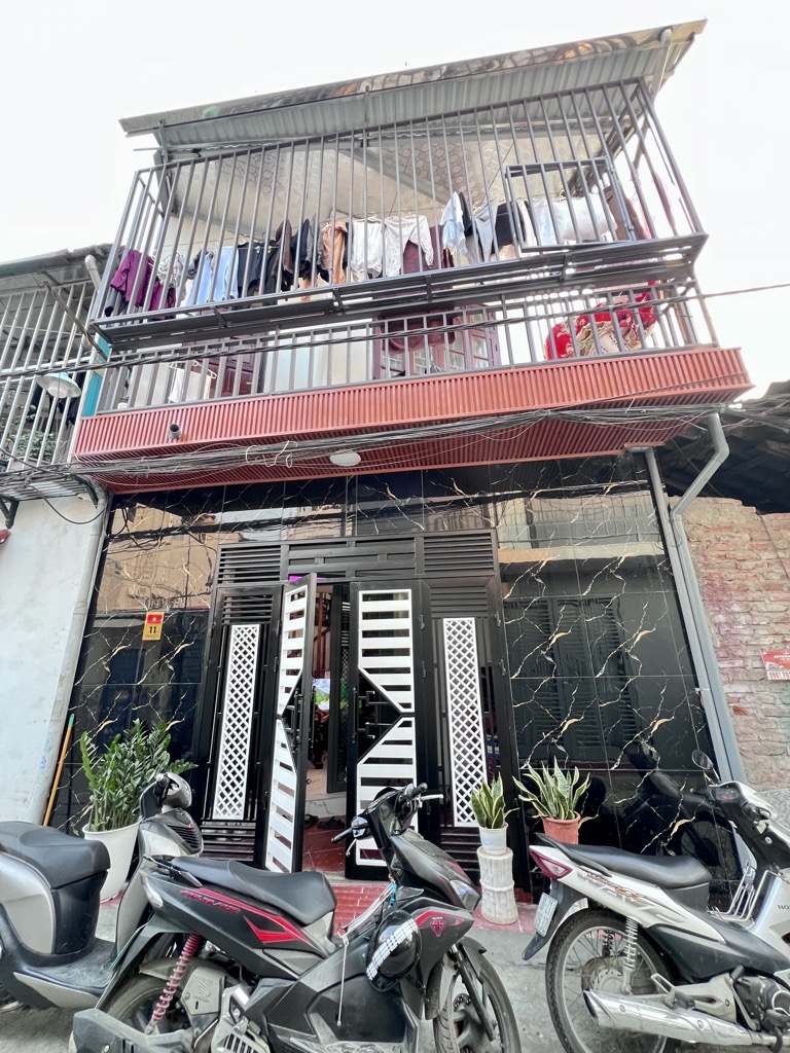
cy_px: 526
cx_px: 395
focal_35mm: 13
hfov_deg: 89.9
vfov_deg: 106.2
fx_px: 396
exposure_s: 1/83
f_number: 1.8
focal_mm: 1.57
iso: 250
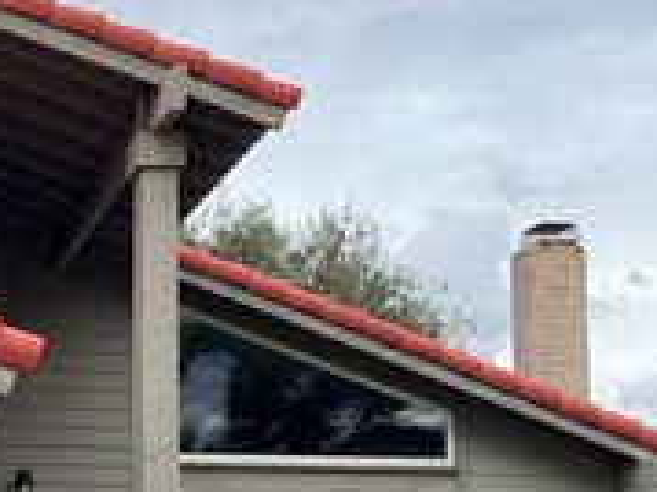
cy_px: 408
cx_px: -433
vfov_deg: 17.0
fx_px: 1631
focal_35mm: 86
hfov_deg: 18.9
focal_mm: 6.76
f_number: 1.78
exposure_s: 1/2710
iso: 80
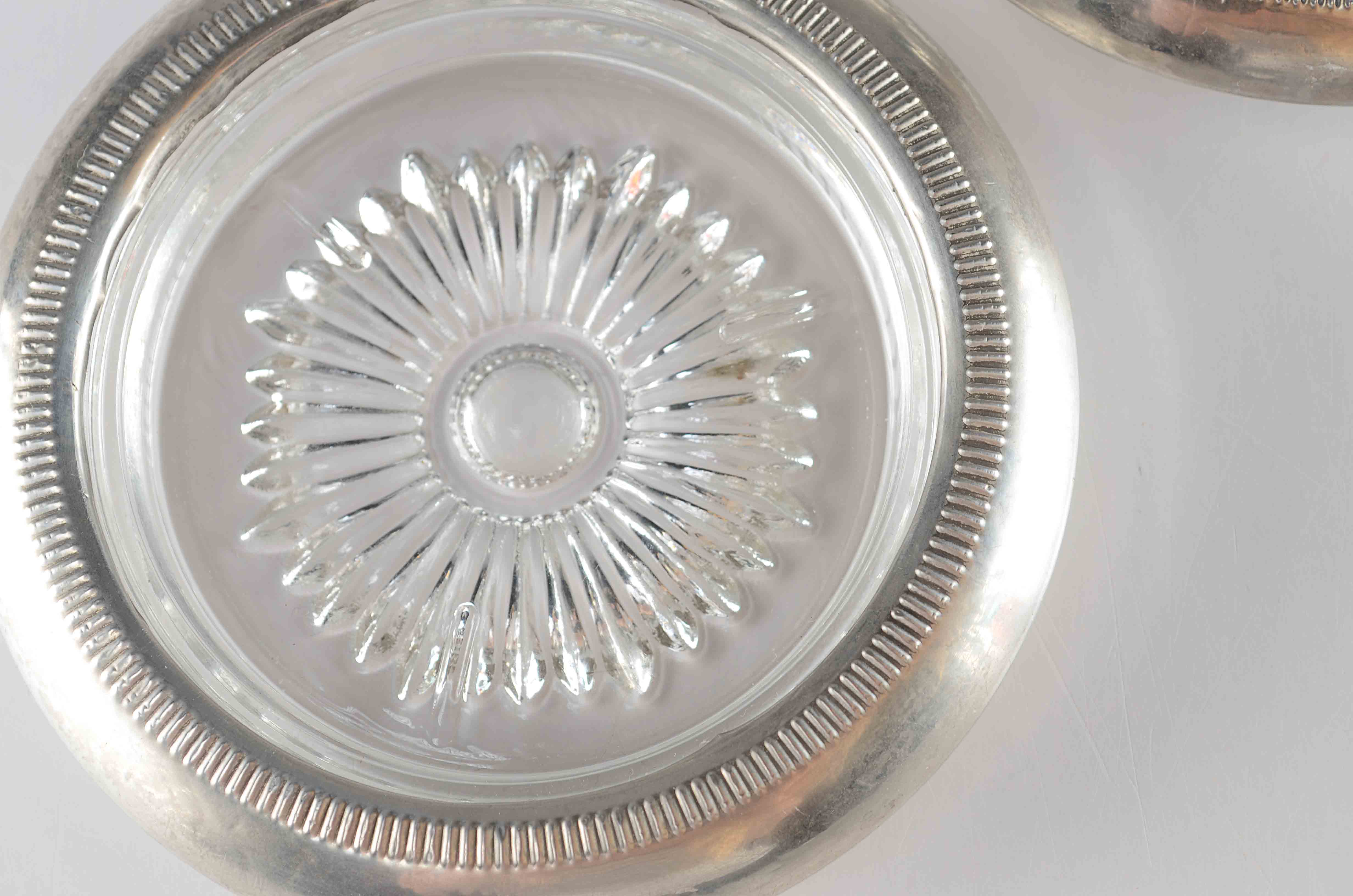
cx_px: 676
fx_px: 3094
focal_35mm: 82
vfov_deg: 16.5
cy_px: 448
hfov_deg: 24.7
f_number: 10
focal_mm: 55
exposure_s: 1/80
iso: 100
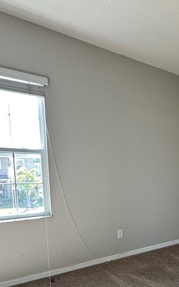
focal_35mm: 28
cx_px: 162
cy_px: 203
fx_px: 219
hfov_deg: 41.0
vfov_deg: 63.8
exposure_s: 1/99
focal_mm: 2.22
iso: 160
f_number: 2.2
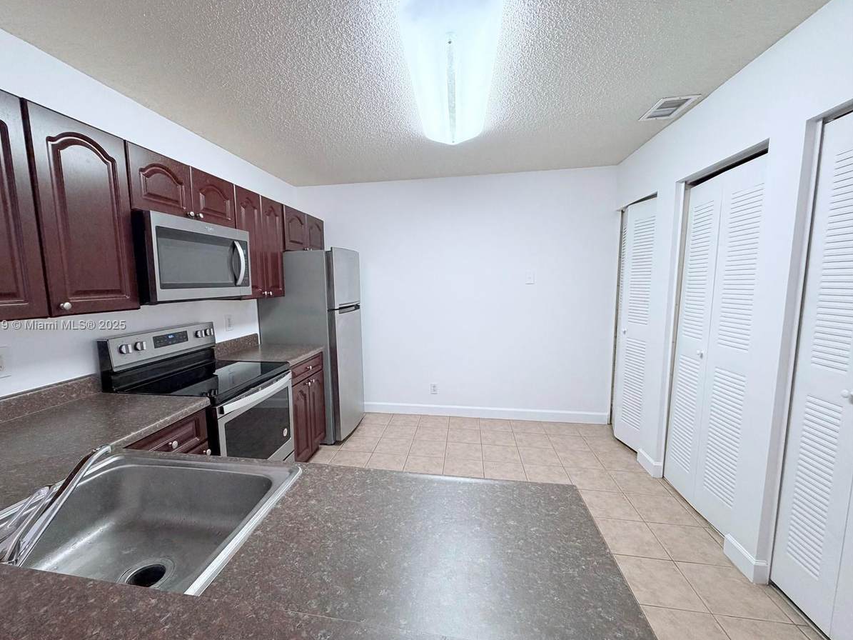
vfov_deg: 81.7
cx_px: 400
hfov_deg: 98.1
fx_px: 370
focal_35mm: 15
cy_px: 326
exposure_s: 1/60
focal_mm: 2.22
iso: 250
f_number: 2.2
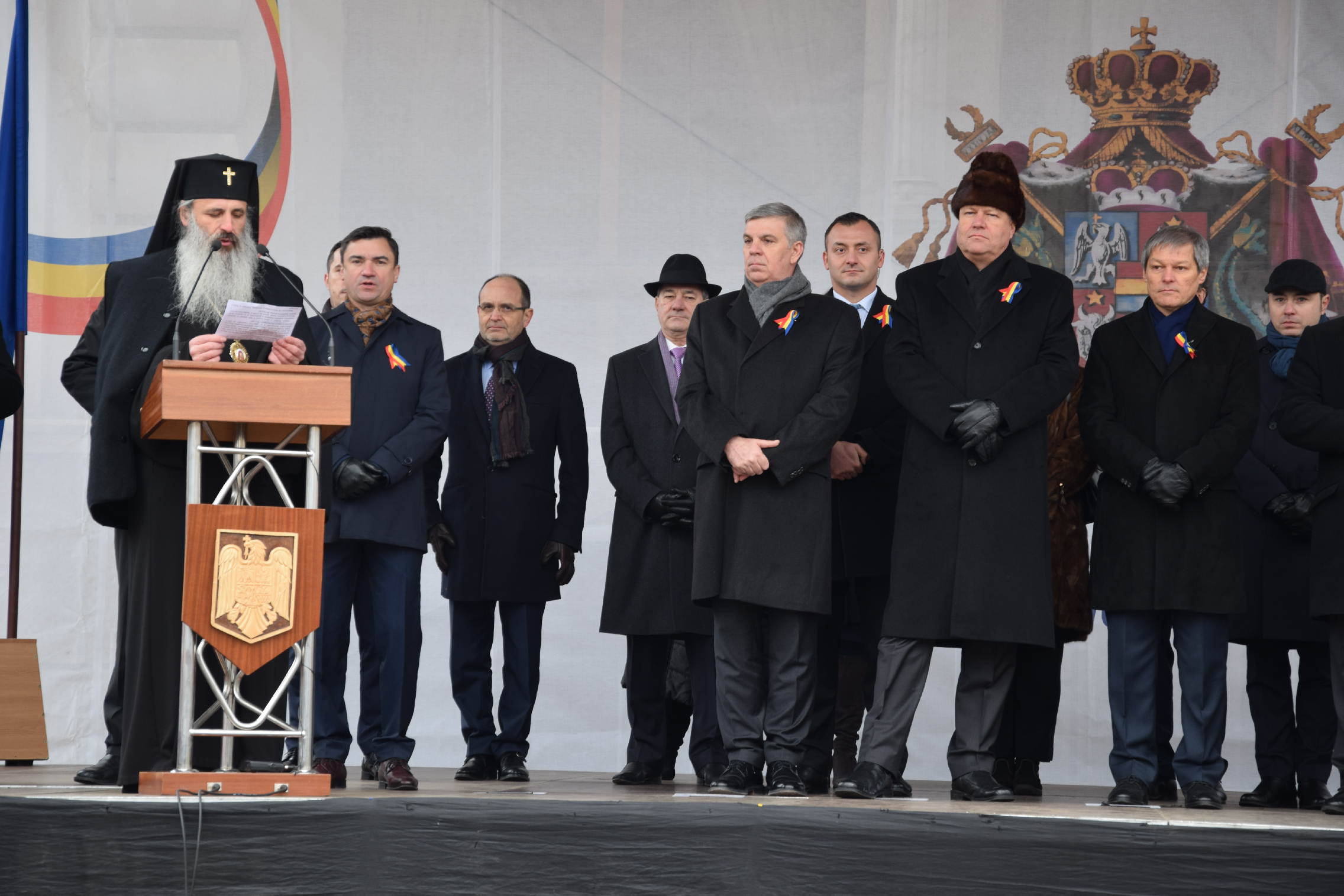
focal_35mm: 120
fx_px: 4480
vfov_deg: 11.4
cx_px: 672
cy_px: 448
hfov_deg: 17.1
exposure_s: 1/50
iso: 160
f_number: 6.3
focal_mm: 80
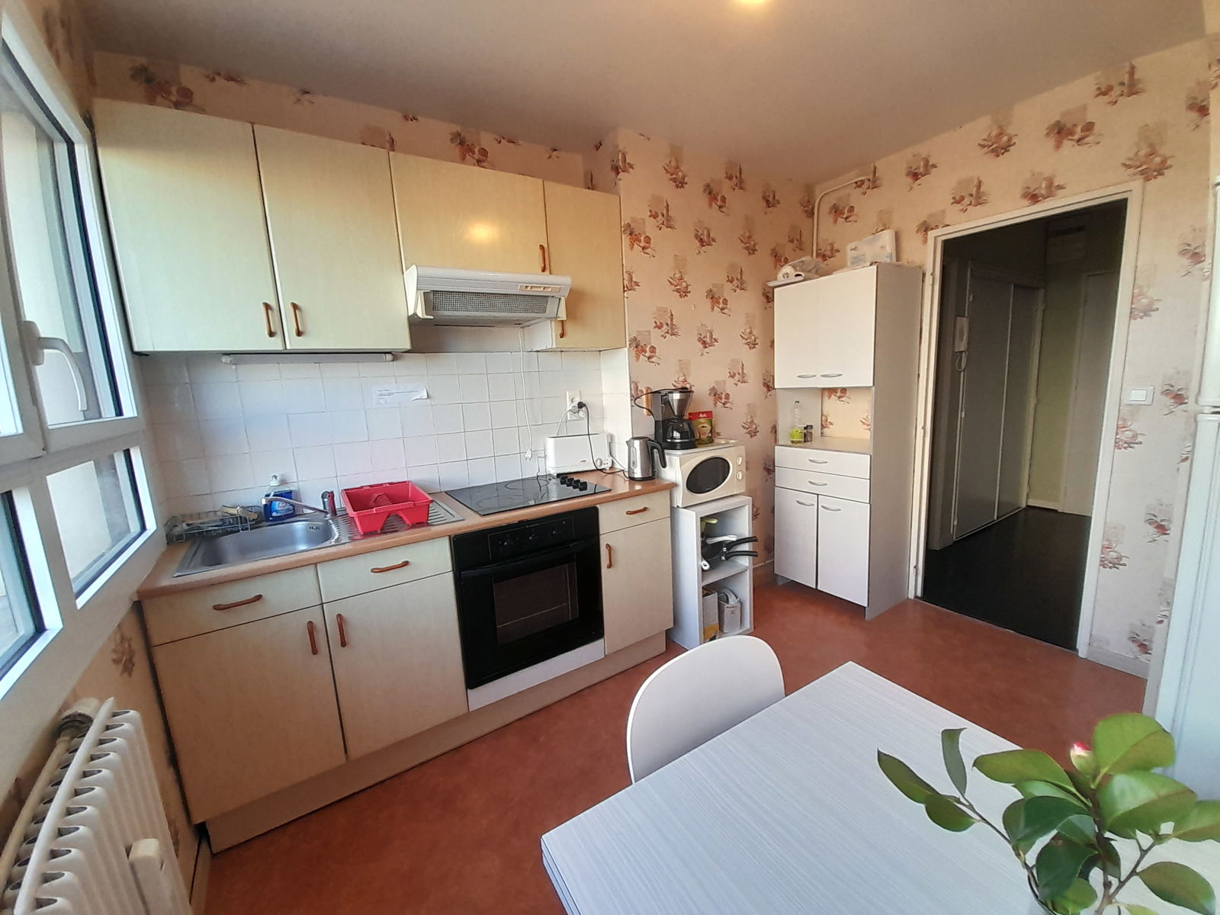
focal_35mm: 13
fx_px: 458
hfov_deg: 106.2
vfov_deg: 89.9
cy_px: 458
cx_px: 610
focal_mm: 1.13
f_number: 2.2
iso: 64
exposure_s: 1/50
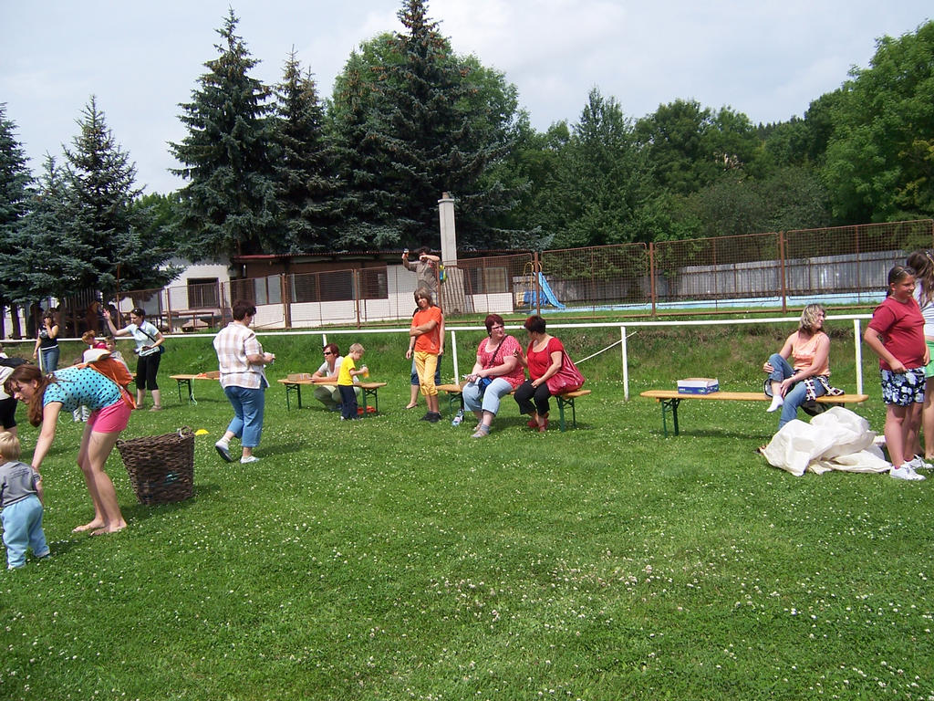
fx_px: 890
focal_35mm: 33
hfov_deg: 55.4
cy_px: 350
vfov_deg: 42.9
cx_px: 467
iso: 80
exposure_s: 1/1000
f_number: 4
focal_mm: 5.5
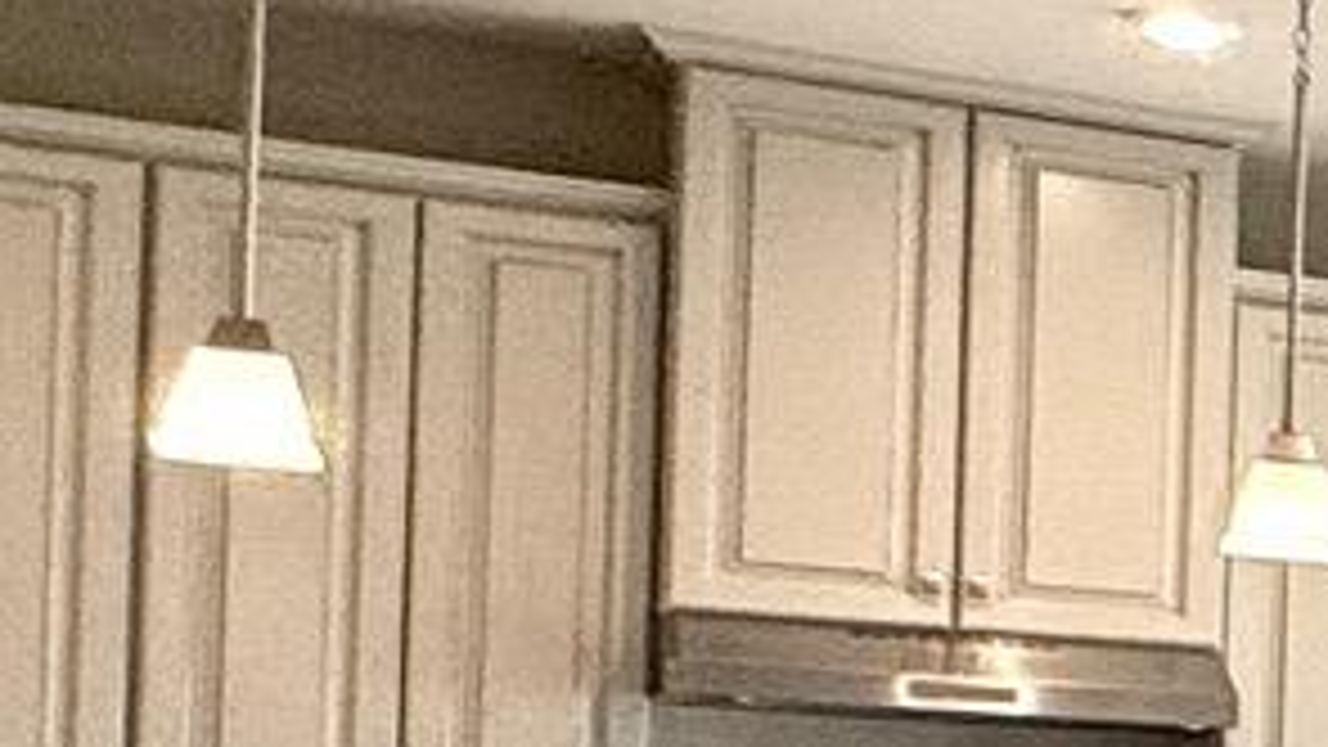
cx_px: 3880
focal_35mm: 106
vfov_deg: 11.1
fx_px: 3733
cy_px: 994
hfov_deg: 11.7
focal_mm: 2.22
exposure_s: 1/120
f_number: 2.2
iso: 100
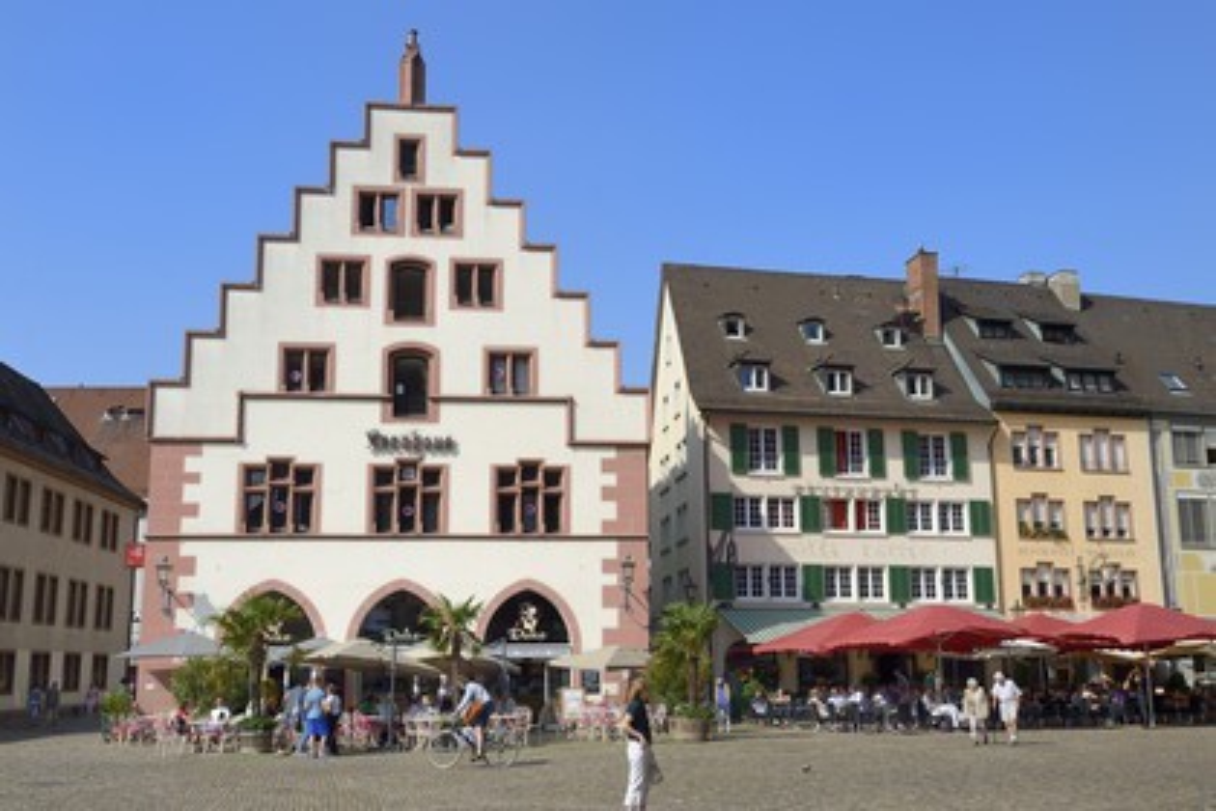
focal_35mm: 38
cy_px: 406
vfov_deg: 35.1
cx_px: 608
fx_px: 1283
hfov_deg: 50.7
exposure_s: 1/250
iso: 200
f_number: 11
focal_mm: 38
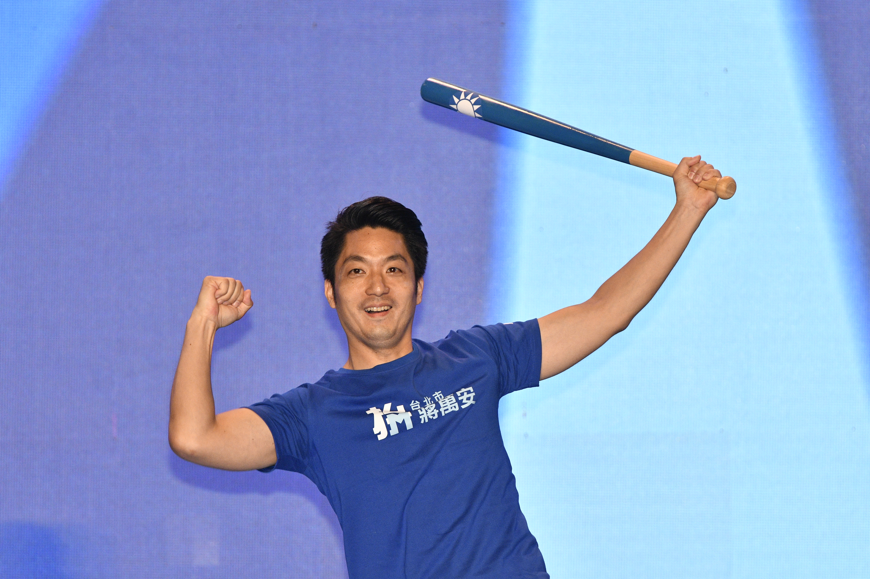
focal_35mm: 420
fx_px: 10145
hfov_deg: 4.9
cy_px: 290
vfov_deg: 3.3
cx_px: 435
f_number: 6.7
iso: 1600
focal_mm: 280
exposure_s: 1/250
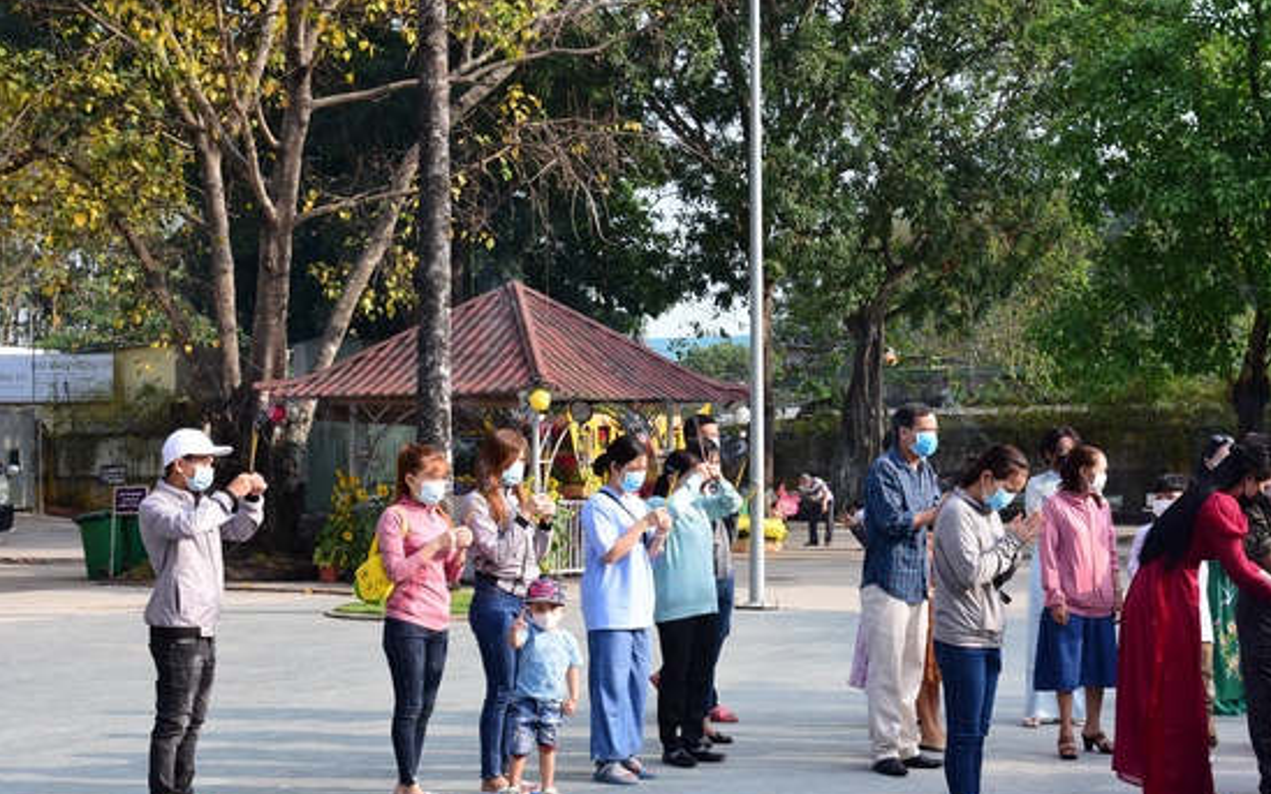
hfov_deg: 35.1
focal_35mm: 58
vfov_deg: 22.3
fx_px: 2009
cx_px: 657
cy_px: 461
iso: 200
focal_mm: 48
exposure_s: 1/125
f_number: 9
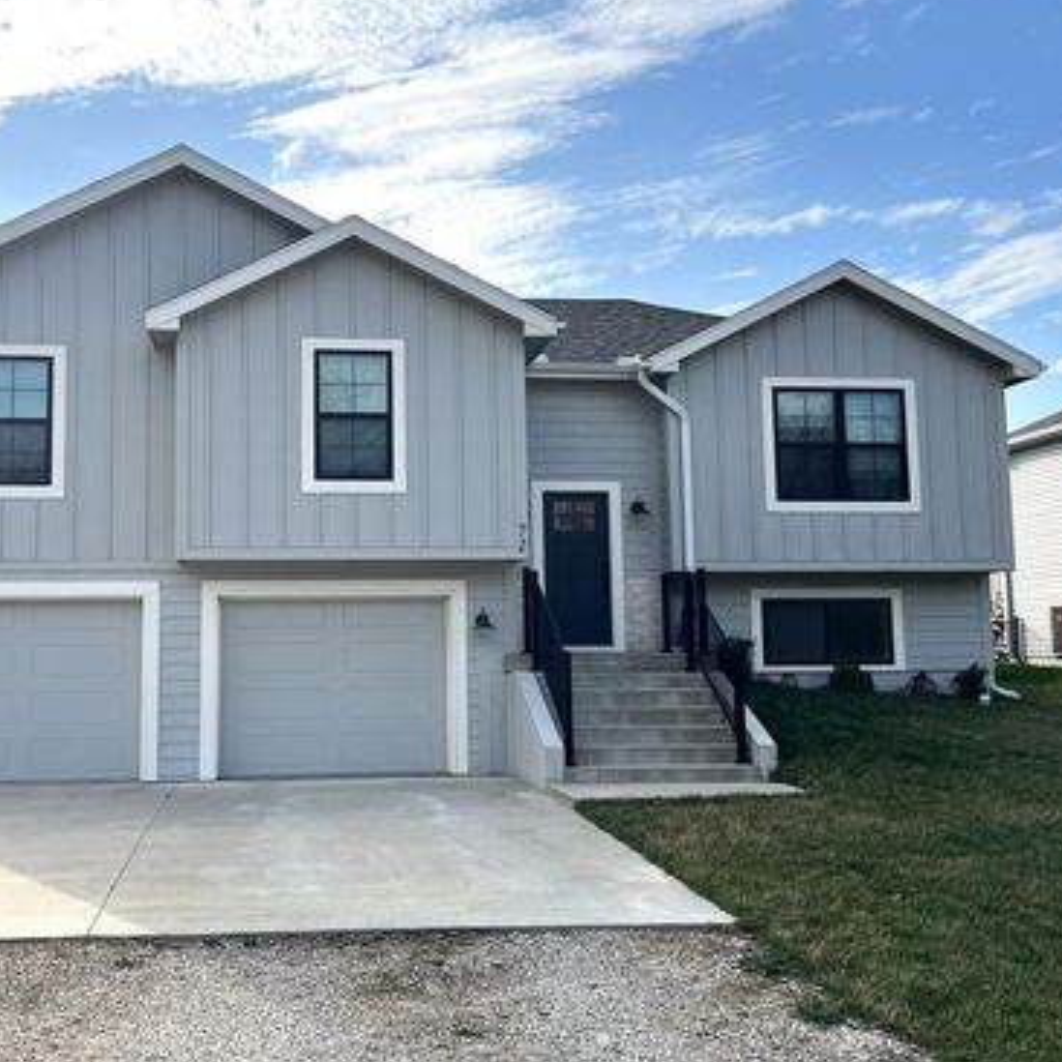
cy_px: 521
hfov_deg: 46.8
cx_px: 392
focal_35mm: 35
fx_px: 1215
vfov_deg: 47.2
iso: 50
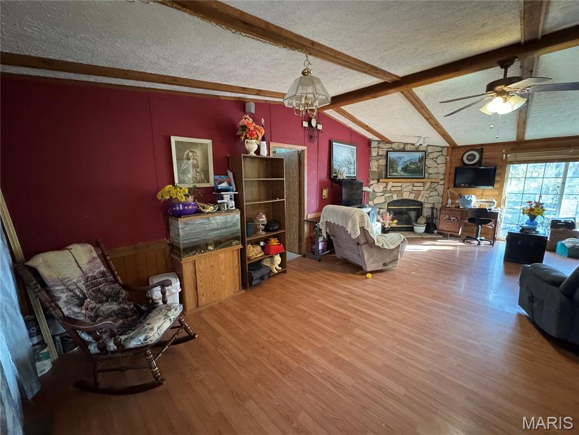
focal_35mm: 14
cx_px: 290
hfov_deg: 102.1
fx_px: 234
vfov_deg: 85.7
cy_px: 218
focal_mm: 2.22
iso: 1250
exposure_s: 1/40
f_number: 2.2
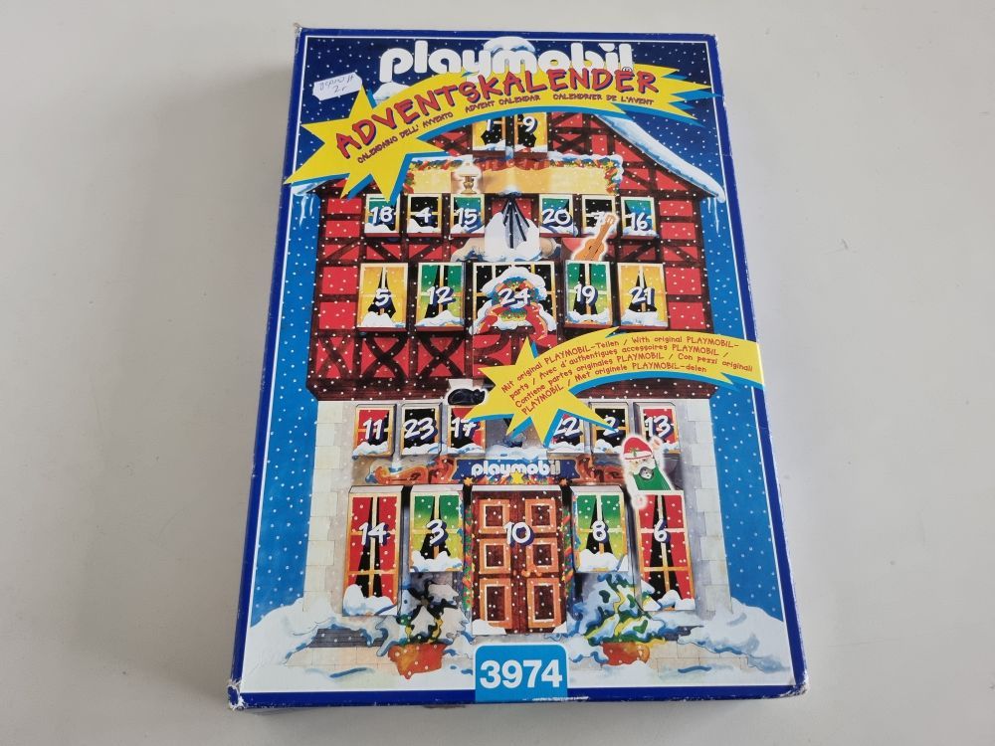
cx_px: 498
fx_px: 747
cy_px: 373
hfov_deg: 67.3
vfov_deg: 53.1
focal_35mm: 26
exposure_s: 1/50
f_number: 1.8
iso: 500
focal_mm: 5.4
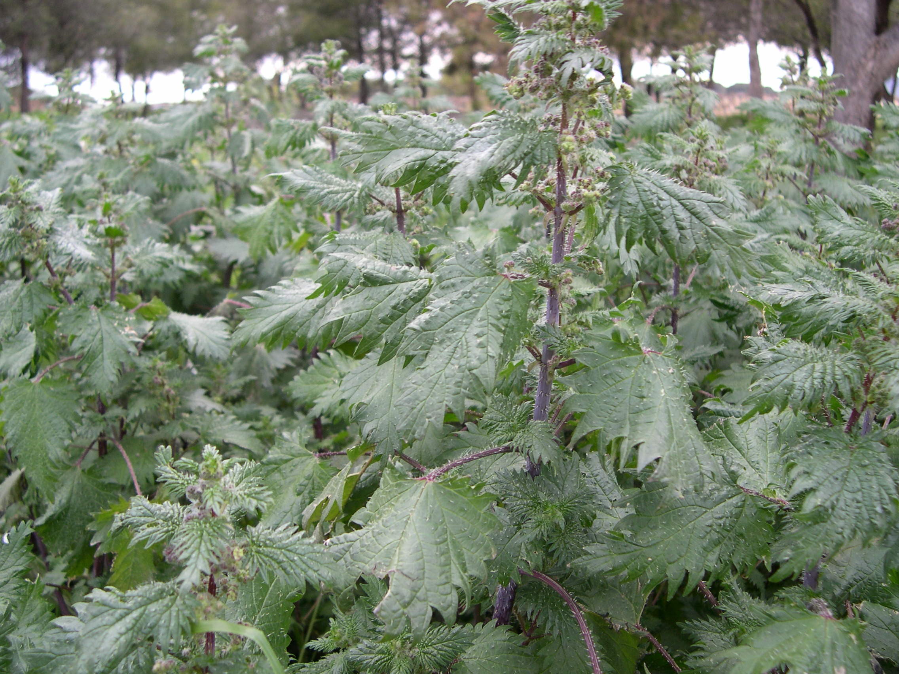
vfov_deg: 37.7
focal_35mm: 38
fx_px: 987
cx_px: 450
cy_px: 337
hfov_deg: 49.0
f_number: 2.8
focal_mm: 8
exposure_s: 1/164
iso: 100
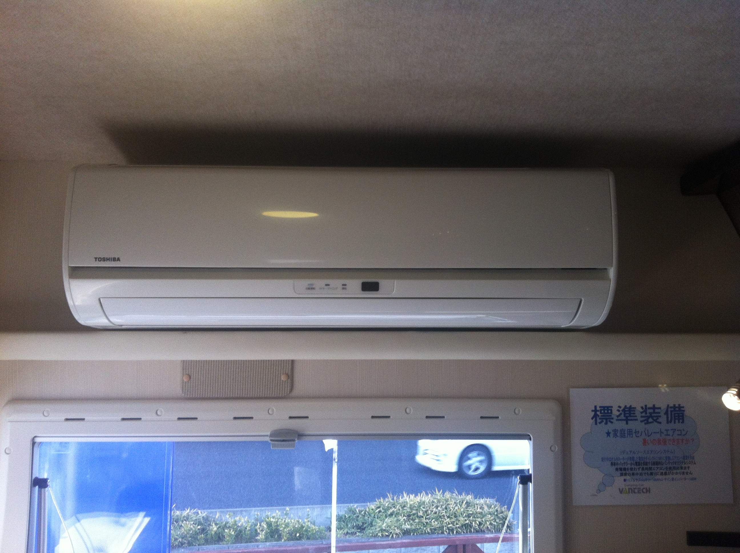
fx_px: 747
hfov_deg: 52.7
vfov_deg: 40.6
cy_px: 276
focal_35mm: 35
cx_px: 370
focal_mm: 3.85
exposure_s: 1/120
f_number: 2.8
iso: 125
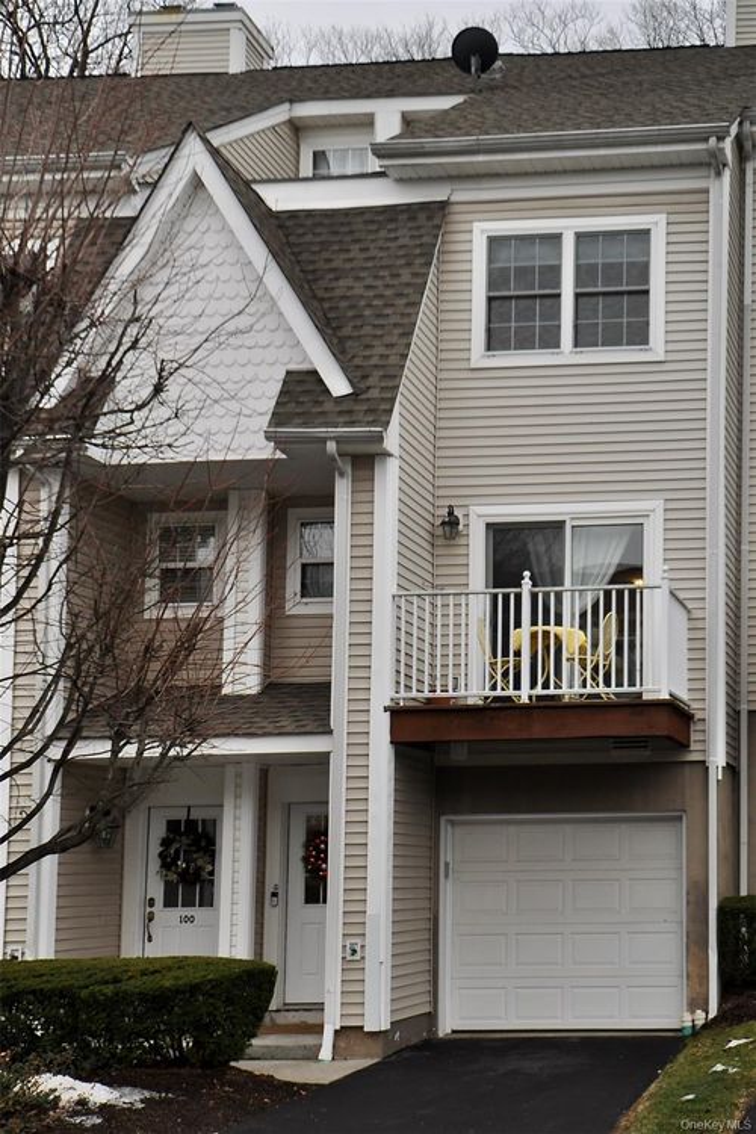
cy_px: 567
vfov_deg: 53.1
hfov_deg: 36.9
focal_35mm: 36
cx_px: 378
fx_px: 1134
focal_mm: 24
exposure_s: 1/160
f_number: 6.3
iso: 200
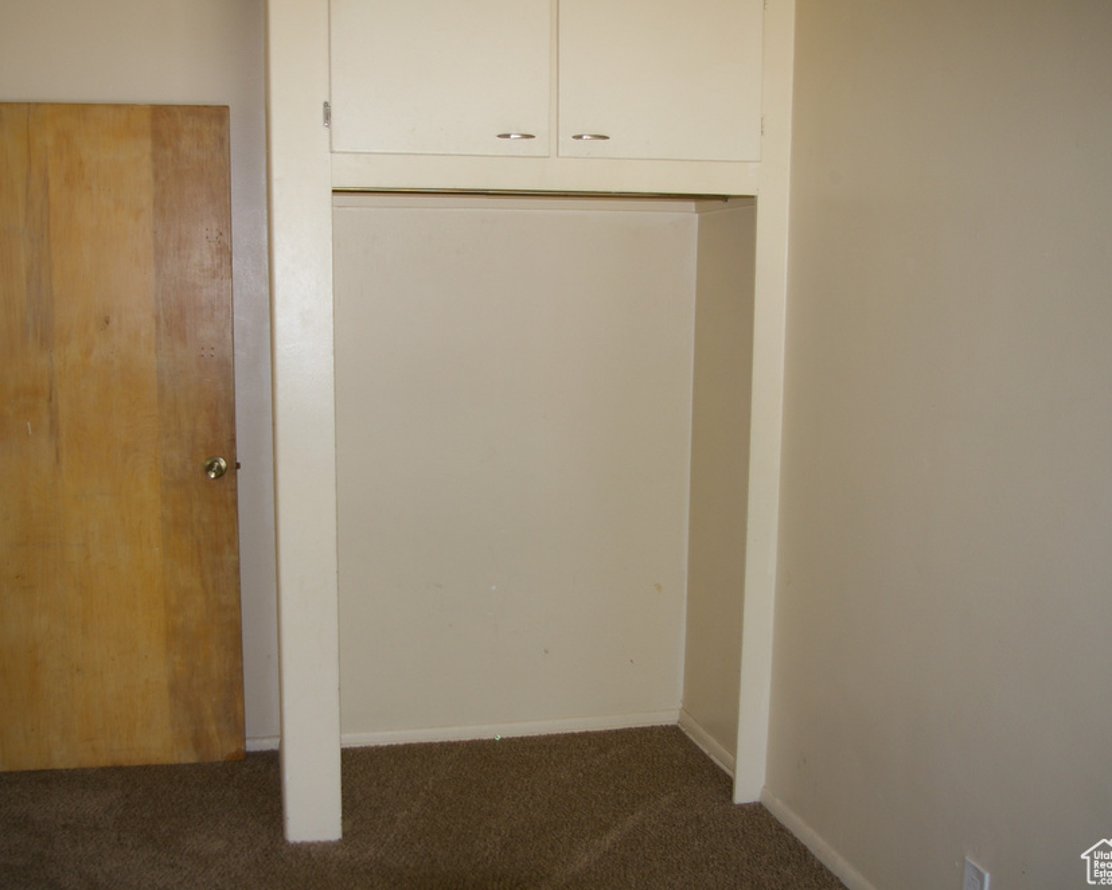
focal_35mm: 37
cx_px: 452
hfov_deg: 49.3
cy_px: 439
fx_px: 1204
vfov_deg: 40.6
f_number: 4
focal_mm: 21
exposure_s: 1/30
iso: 200
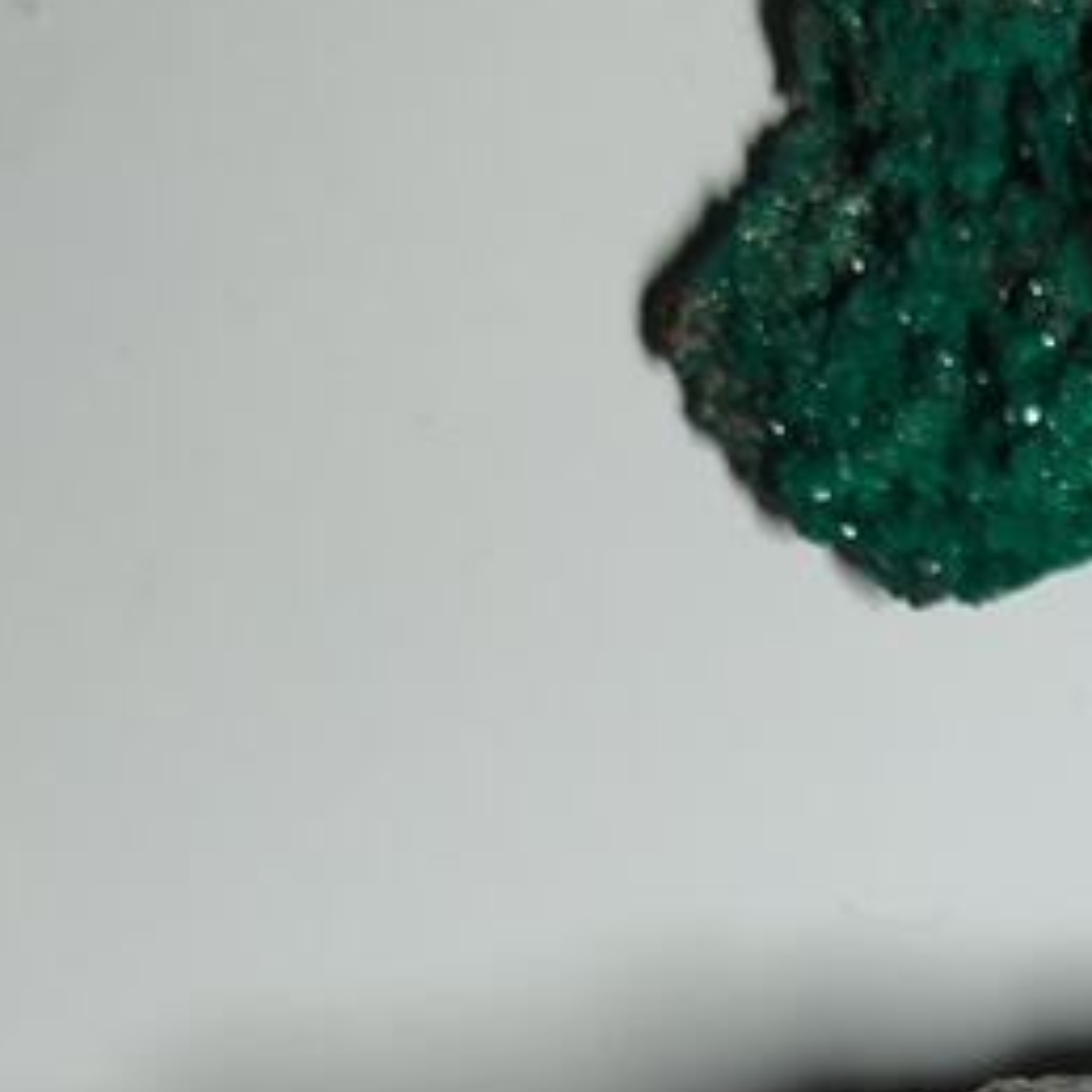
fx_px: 5032
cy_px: 1193
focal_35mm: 141
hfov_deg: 11.9
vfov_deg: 12.2
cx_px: 1560
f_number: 1.7
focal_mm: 5.31
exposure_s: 1/170
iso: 50
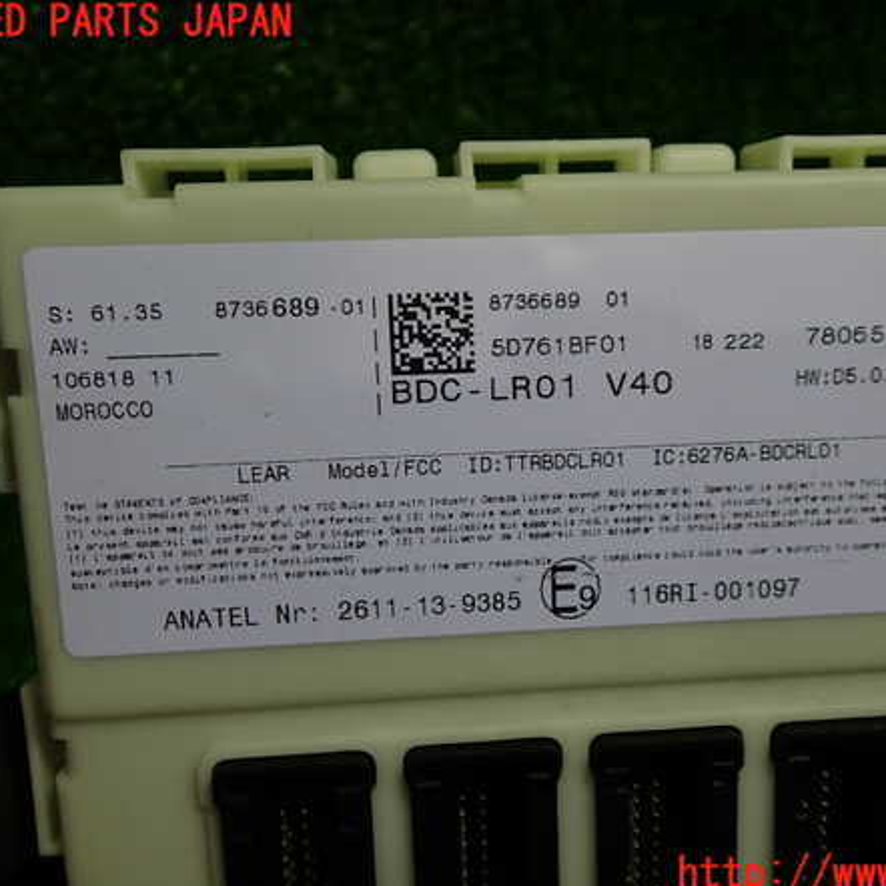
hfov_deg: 45.8
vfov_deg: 46.0
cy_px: 449
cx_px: 529
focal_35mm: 36
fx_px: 1042
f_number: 2.3
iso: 100
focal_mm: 5.4
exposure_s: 1/80
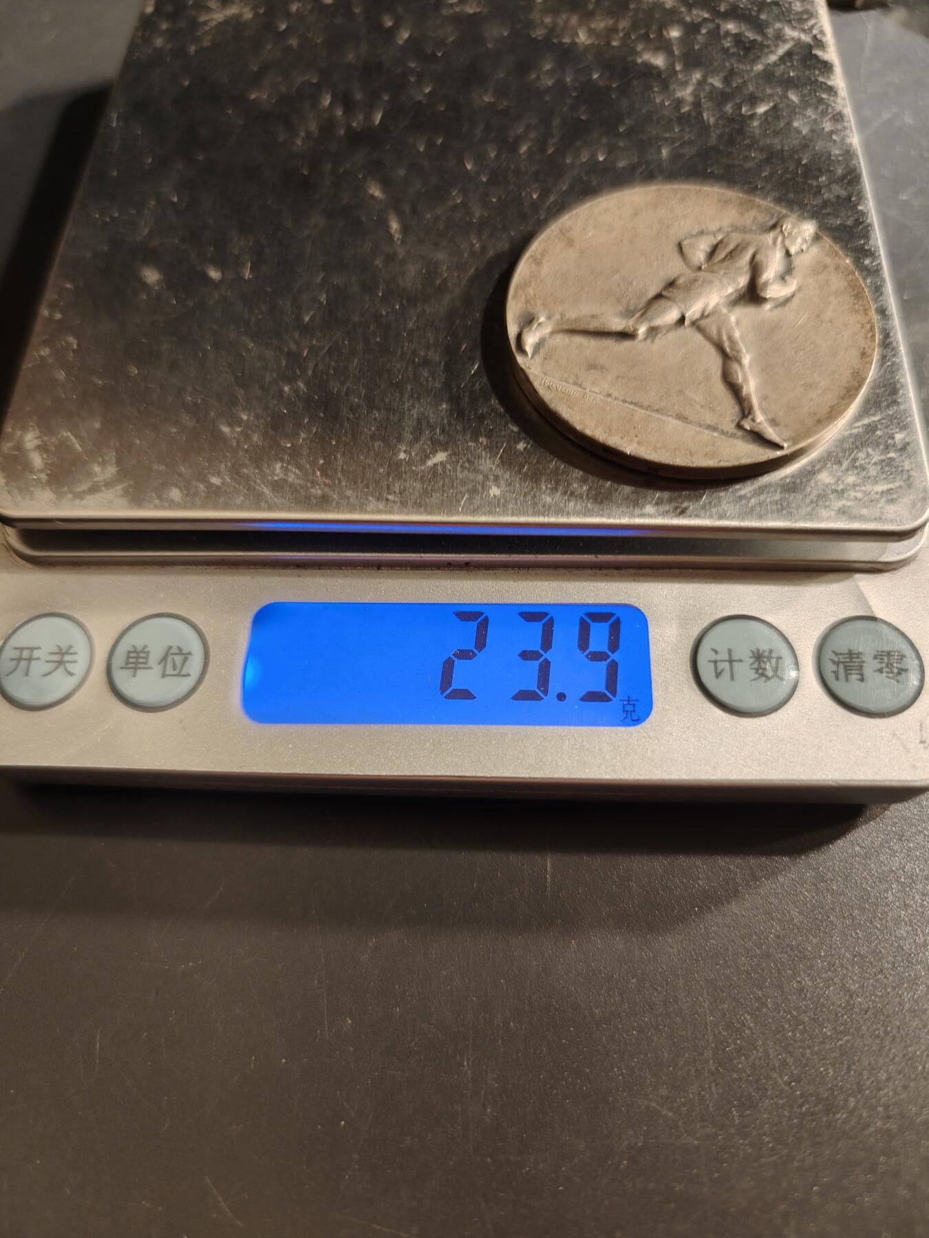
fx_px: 823
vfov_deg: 73.9
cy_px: 619
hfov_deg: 58.9
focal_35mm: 23
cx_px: 464
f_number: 1.6
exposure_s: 1/105
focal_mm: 6.06
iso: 250
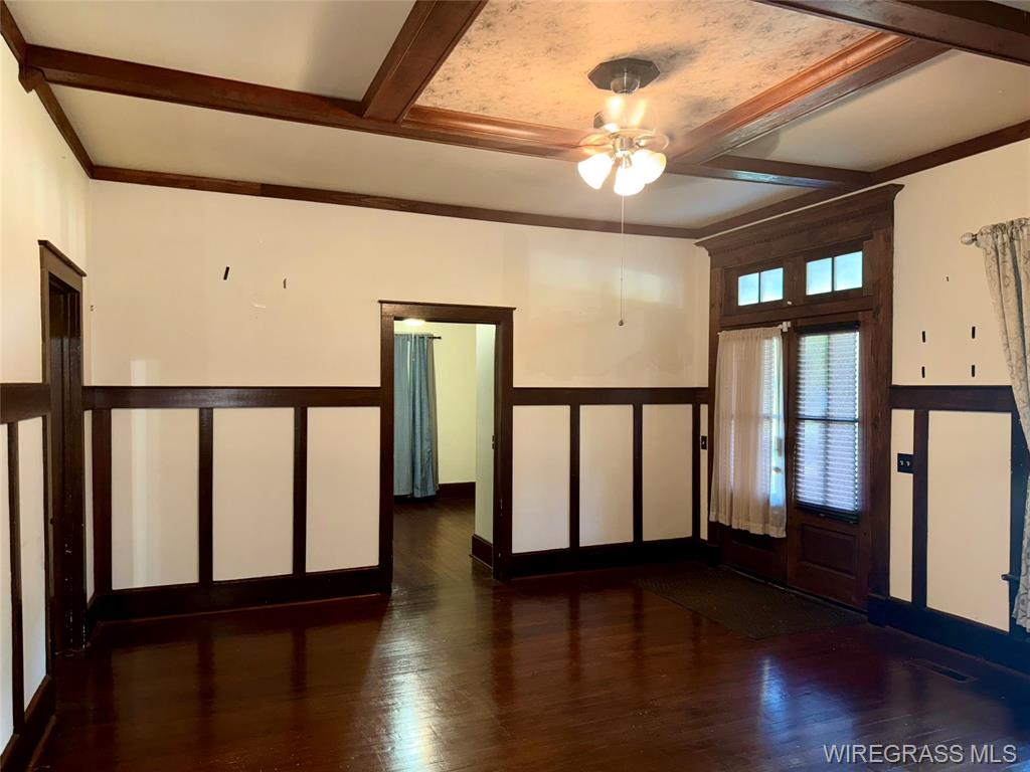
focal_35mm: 24
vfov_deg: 56.8
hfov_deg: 71.6
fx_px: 714
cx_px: 515
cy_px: 386
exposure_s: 1/15
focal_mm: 6.76
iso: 125
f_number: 1.78
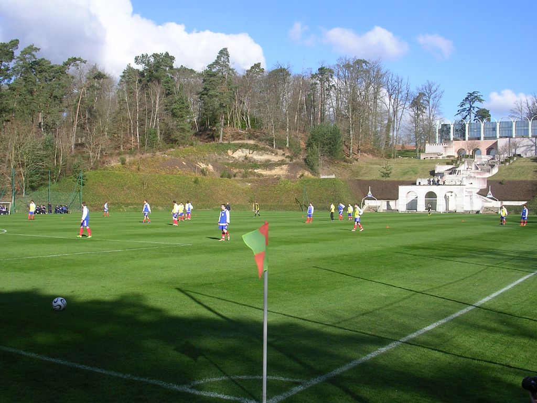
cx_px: 268
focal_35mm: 43
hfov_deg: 43.9
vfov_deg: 33.6
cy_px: 202
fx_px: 667
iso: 50
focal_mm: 6.6
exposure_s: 1/224
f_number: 5.9
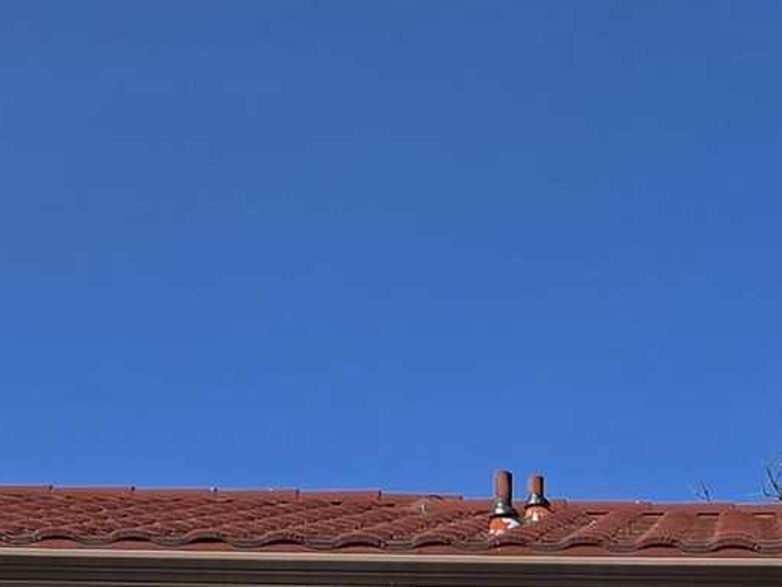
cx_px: 852
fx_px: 3095
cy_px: 1427
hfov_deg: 14.1
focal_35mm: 137
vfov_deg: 9.6
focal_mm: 6.3
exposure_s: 1/1073
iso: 12
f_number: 1.7
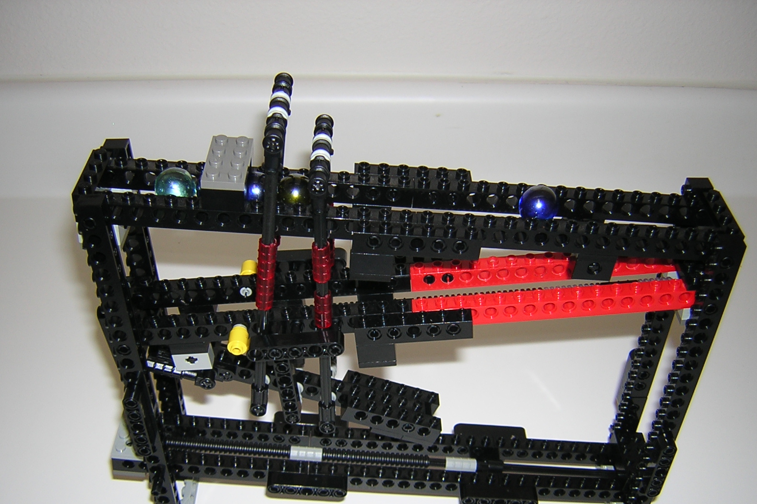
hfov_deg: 50.7
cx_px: 374
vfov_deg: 35.0
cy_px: 287
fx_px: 799
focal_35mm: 38
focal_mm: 4.7
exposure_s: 1/60.1
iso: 100
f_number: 2.6
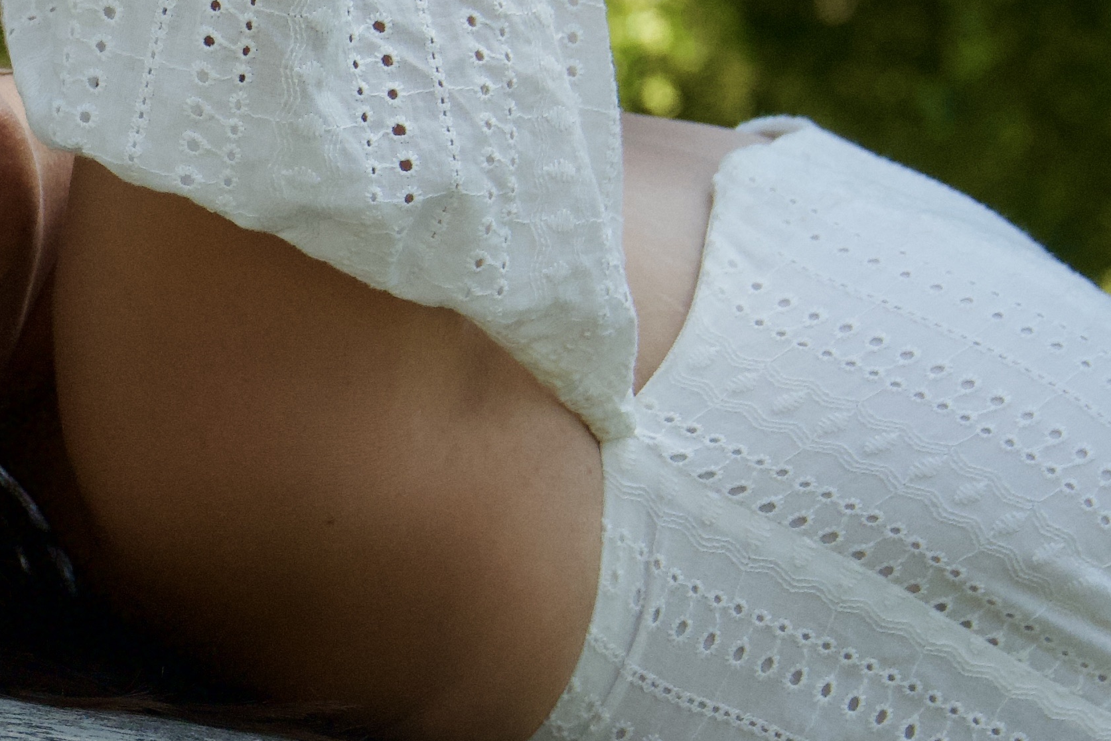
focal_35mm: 258
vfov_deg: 5.3
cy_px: 177
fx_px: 7962
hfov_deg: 7.9
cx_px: 4
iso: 800
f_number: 5
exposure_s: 1/800
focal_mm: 48
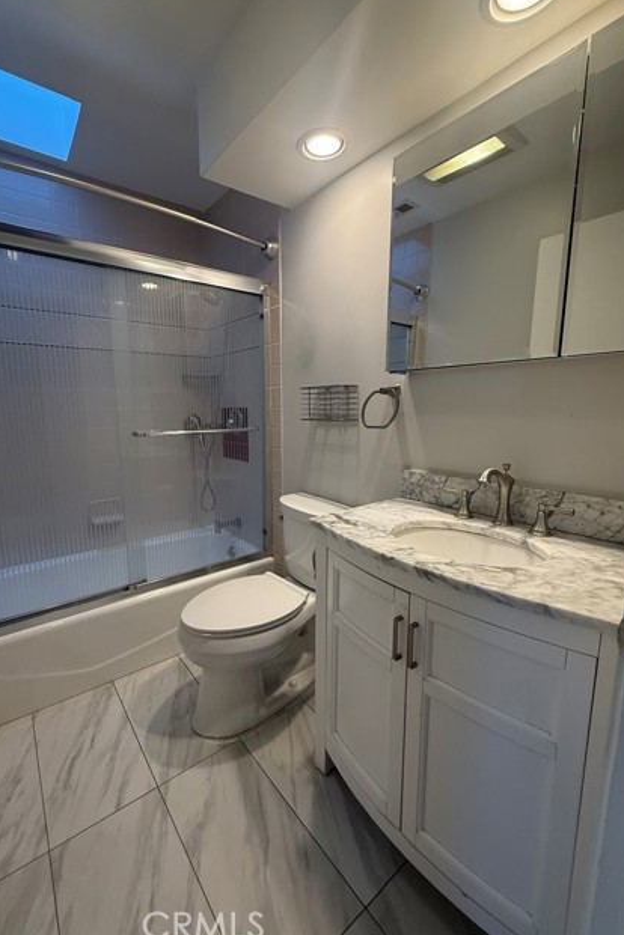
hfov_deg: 77.1
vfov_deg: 100.4
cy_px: 465
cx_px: 283
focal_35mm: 15
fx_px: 390
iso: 200
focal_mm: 2.22
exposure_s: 1/120
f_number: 2.2
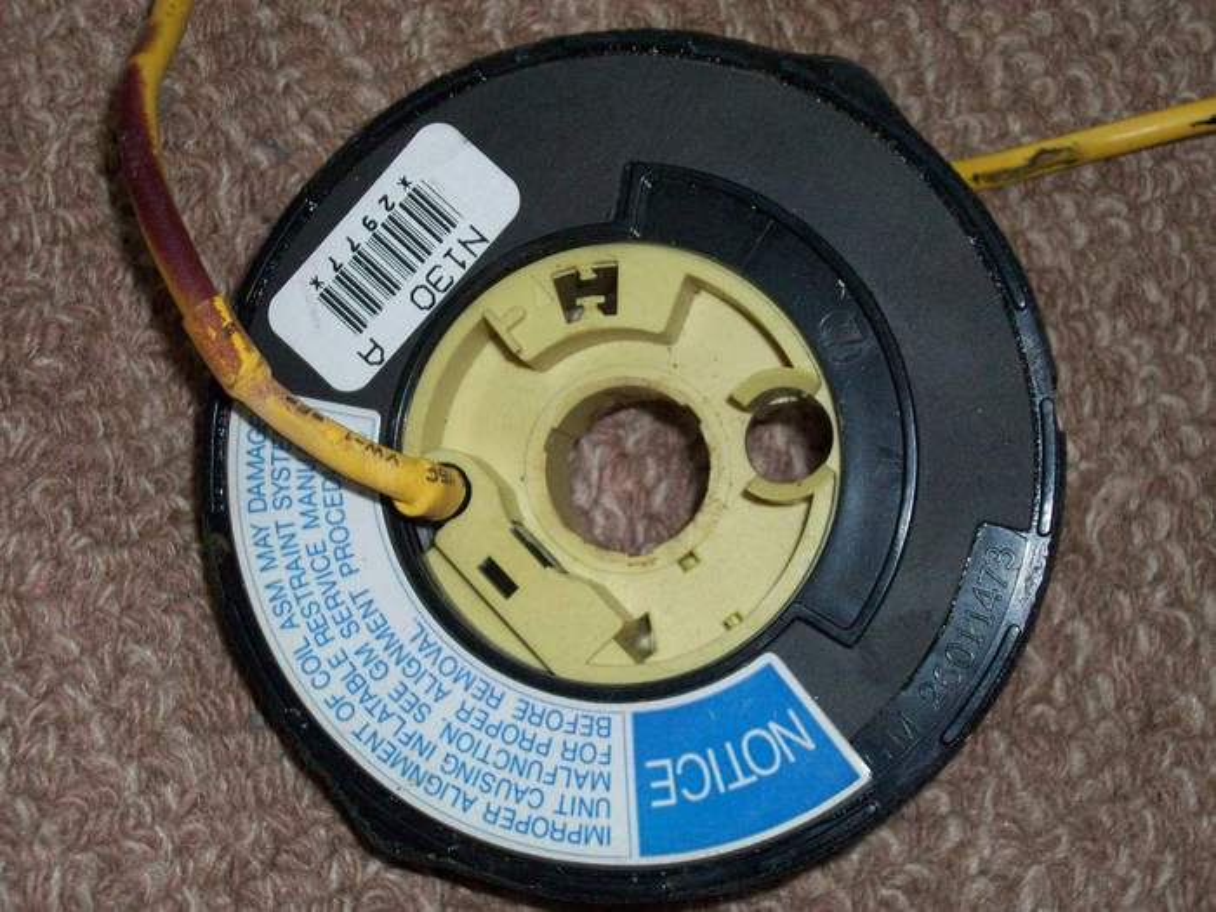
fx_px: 2318
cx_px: 608
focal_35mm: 66
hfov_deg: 29.4
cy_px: 456
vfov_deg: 22.3
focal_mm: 11
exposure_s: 1/76.6
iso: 160
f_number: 4.1
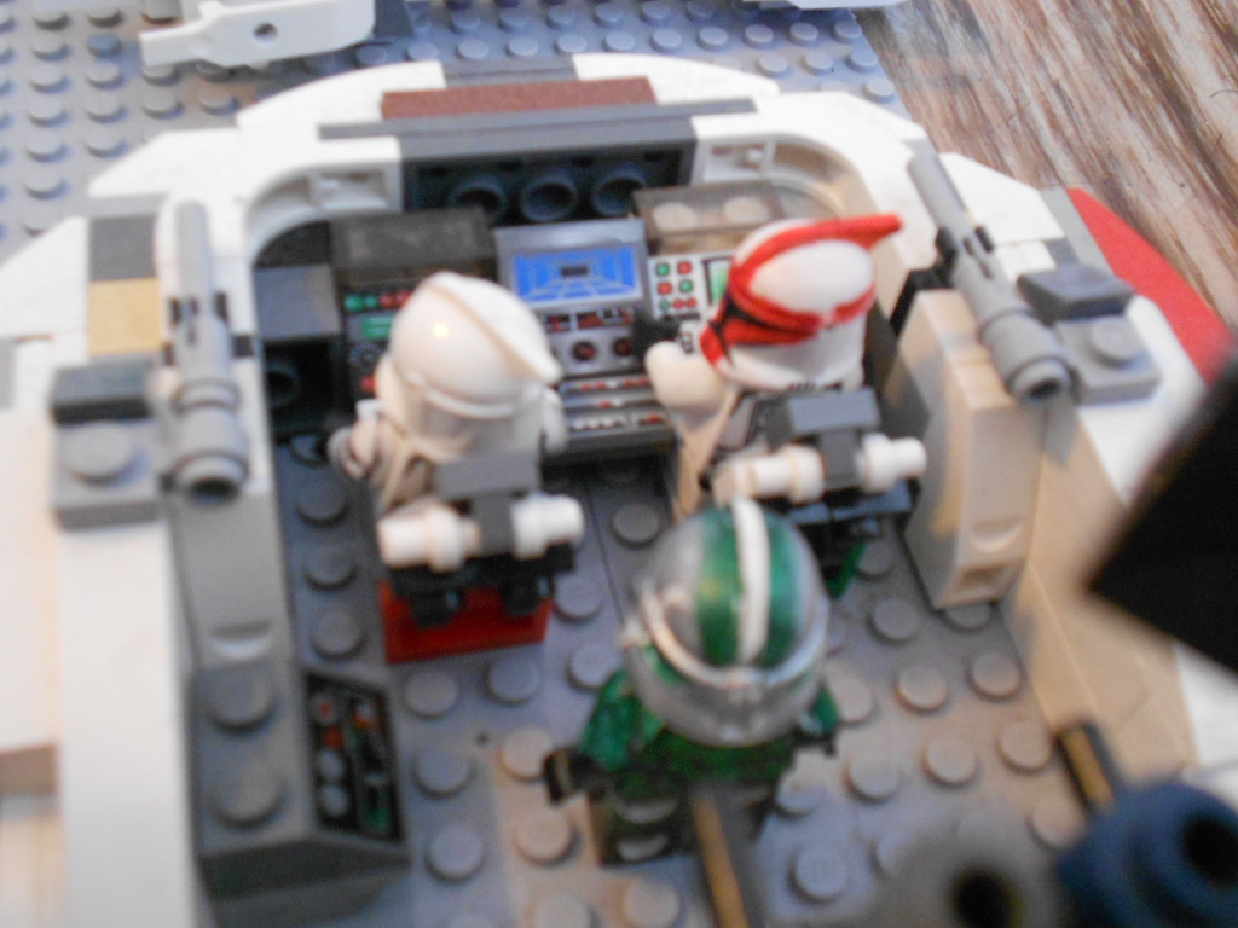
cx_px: 619
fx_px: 1323
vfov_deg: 38.7
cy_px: 464
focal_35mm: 37
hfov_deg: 50.1
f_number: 3.9
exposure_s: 1/4
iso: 400
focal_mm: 6.7
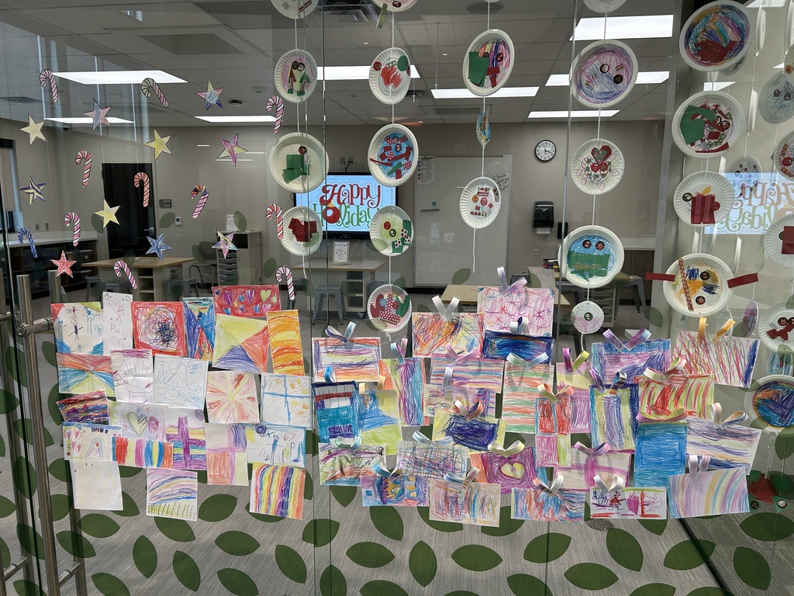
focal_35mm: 26
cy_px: 298
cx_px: 397
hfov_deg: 67.3
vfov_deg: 53.1
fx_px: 596
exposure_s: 1/120
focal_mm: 5.7
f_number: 1.5
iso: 80
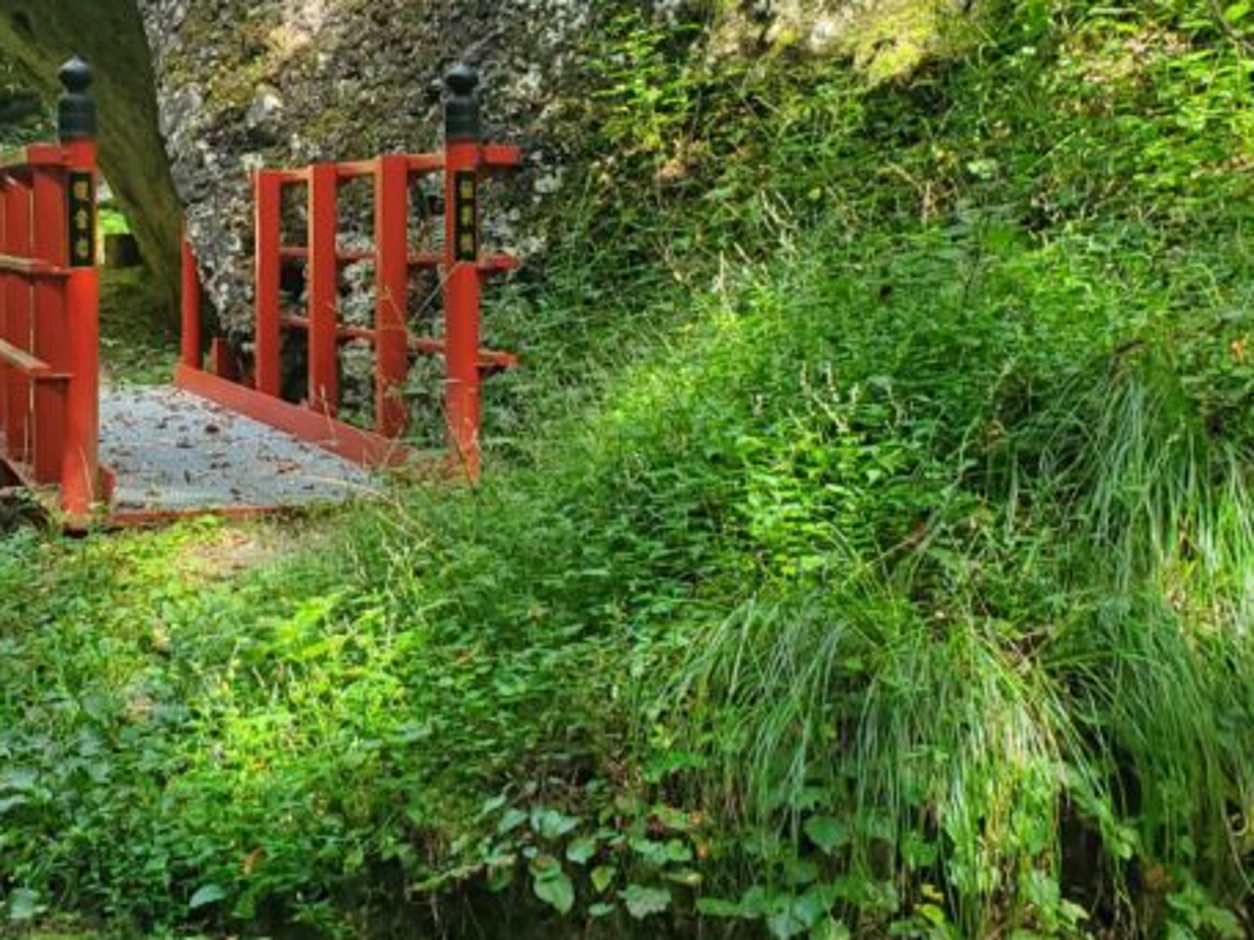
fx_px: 2065
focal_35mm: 57
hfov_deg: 33.2
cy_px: 261
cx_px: 330
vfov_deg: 25.4
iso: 160
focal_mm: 4.3
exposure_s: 1/120
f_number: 2.4
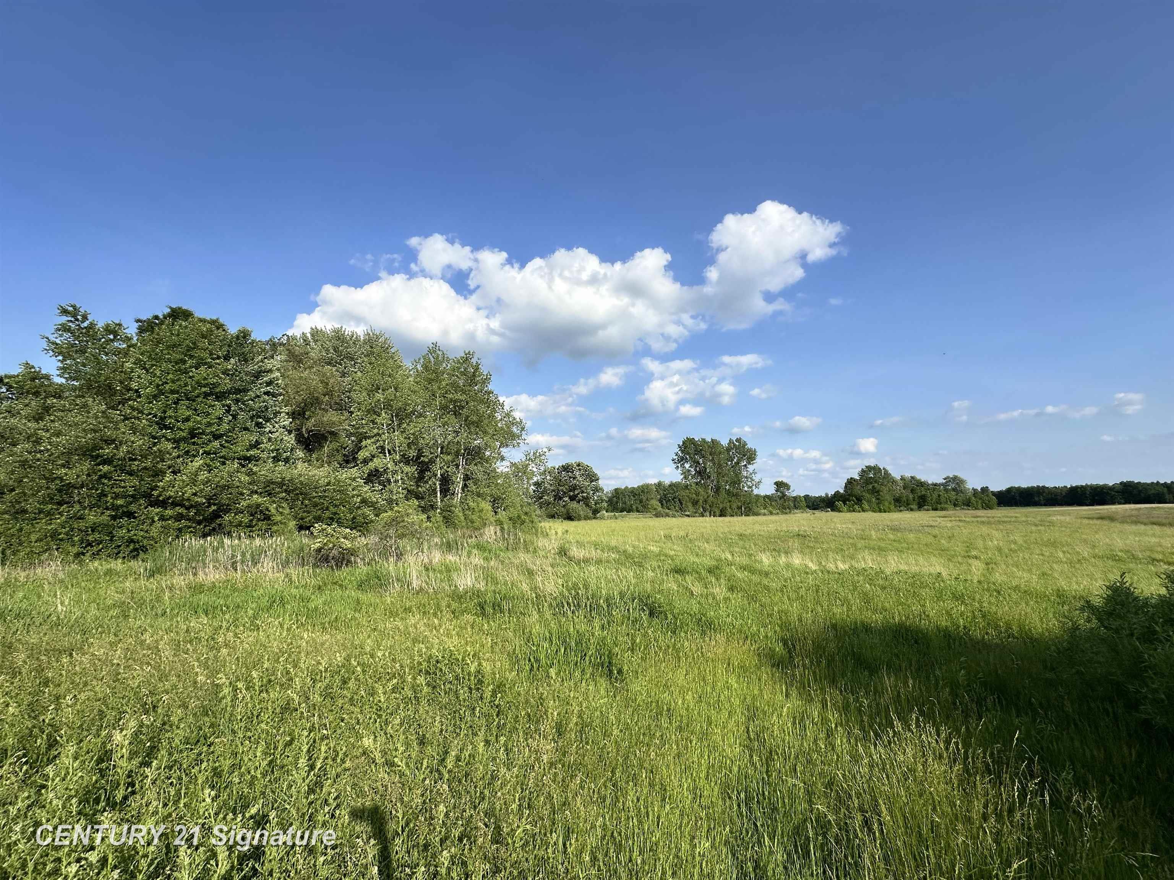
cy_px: 440
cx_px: 587
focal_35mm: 14
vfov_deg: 85.7
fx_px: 475
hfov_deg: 102.1
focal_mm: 2.22
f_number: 2.2
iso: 50
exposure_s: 1/2747
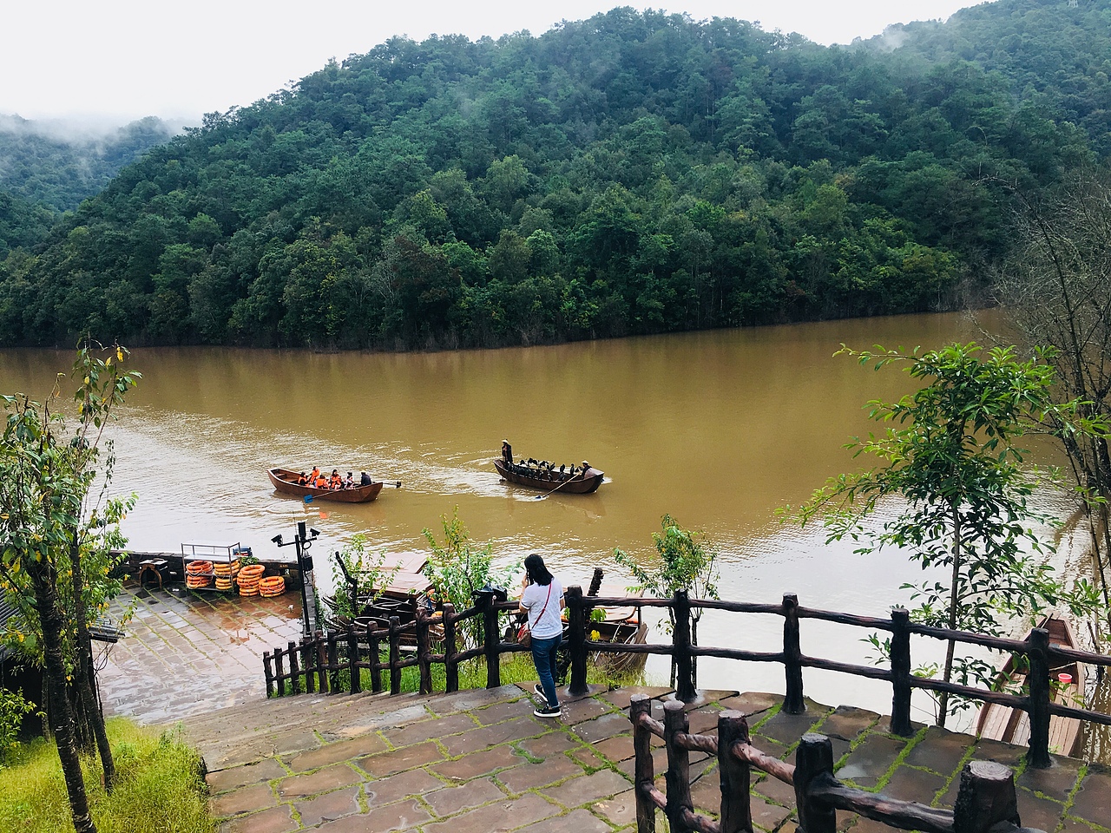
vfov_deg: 48.2
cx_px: 556
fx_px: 931
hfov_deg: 61.7
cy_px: 416
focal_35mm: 29
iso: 25
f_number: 2.2
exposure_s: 1/351
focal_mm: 4.15
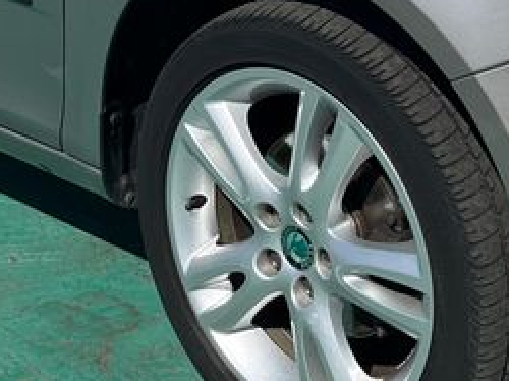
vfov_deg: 11.5
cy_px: -112
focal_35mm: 125
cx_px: 318
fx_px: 1836
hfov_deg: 15.8
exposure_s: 1/7353
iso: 50
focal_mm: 5.1
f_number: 1.6
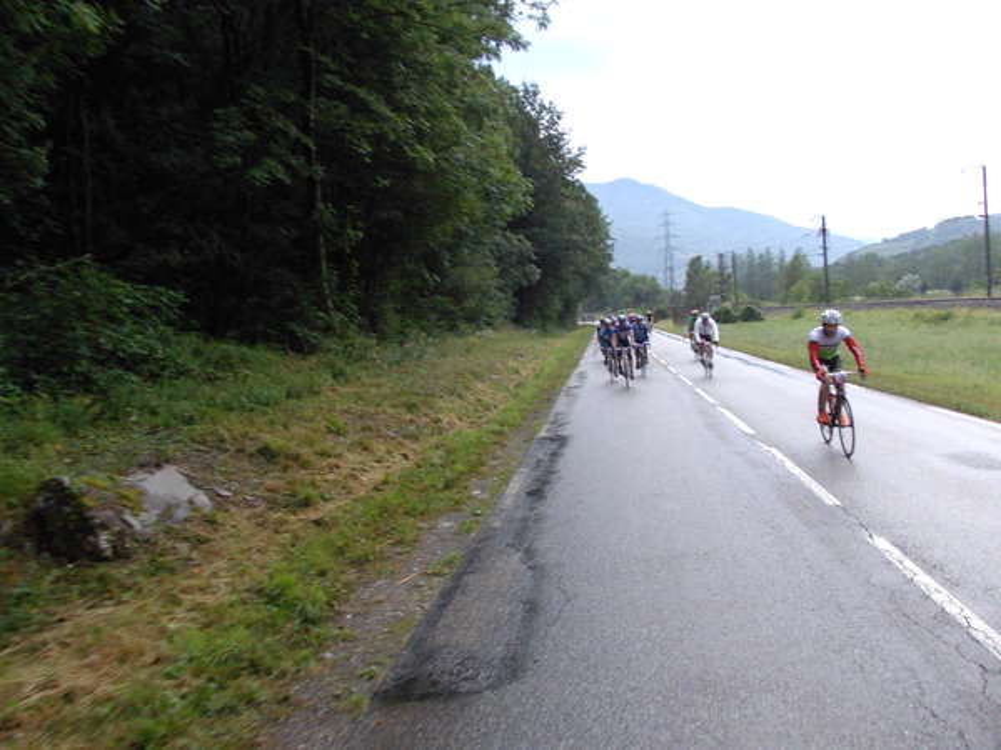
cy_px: 375
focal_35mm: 28
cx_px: 500
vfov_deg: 49.7
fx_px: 810
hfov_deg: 63.4
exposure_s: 1/250
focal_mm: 4
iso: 110
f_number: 2.7
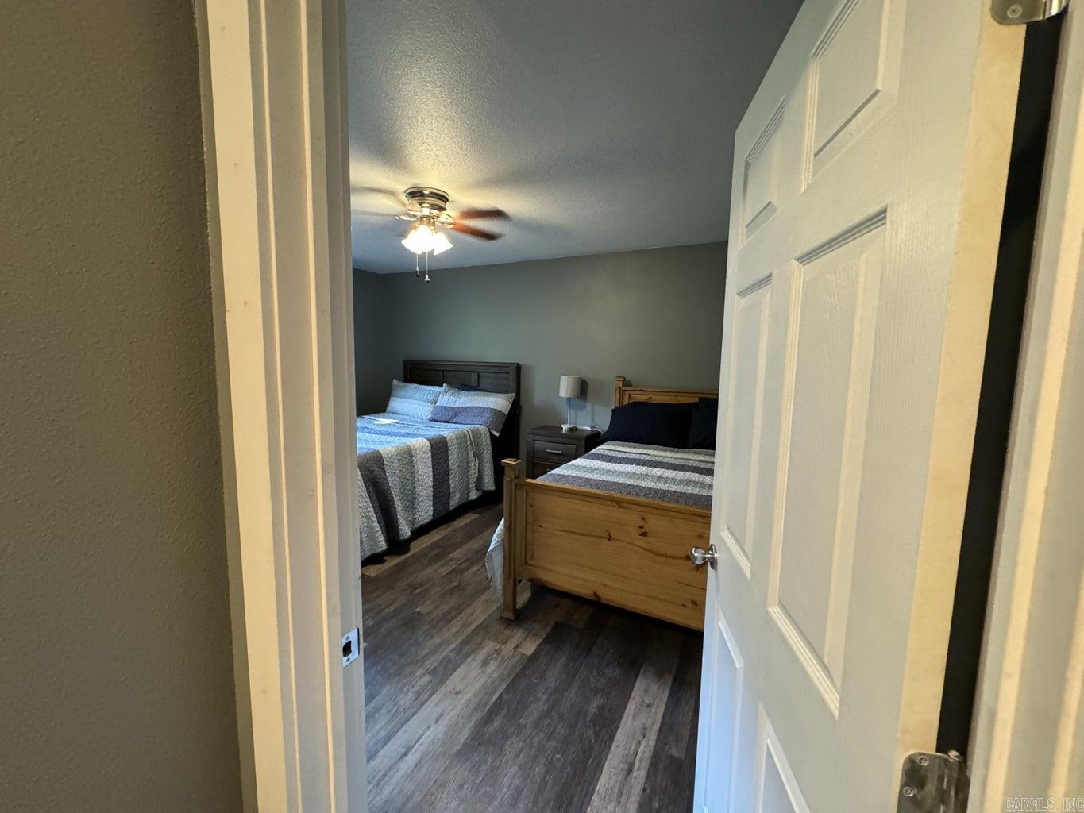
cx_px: 542
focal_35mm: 14
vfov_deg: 85.7
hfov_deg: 102.1
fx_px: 438
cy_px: 406
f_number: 2.2
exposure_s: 1/60
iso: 800
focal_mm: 2.22
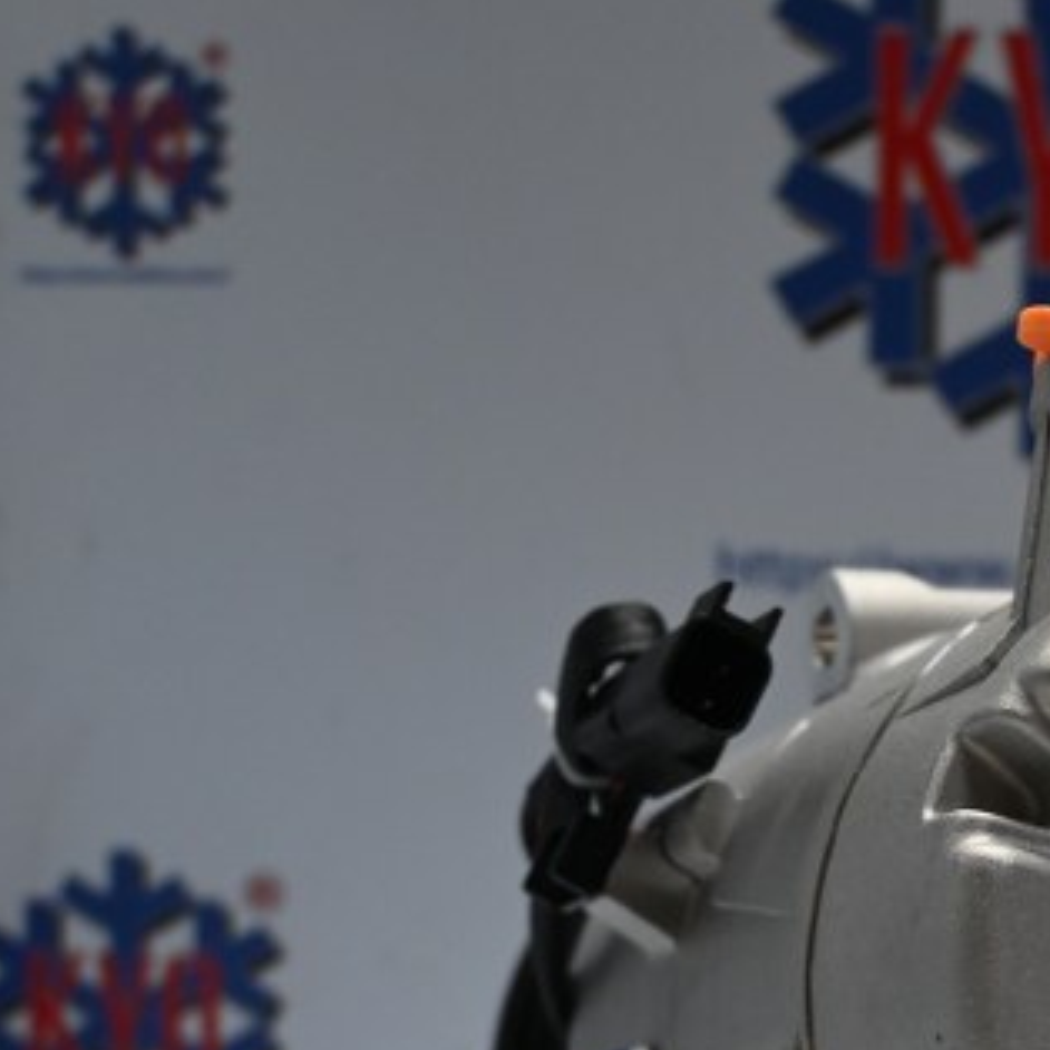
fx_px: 2783
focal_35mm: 81
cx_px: 946
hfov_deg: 20.9
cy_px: 861
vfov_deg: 21.1
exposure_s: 1/125
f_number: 4.2
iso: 800
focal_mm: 25
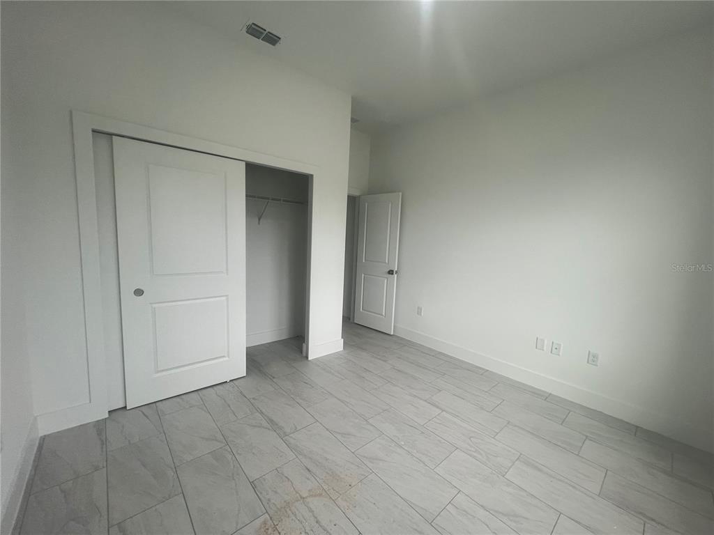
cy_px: 268
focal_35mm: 13
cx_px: 357
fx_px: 268
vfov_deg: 89.9
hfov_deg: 106.2
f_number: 1.8
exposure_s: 1/120
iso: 40
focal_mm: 1.57
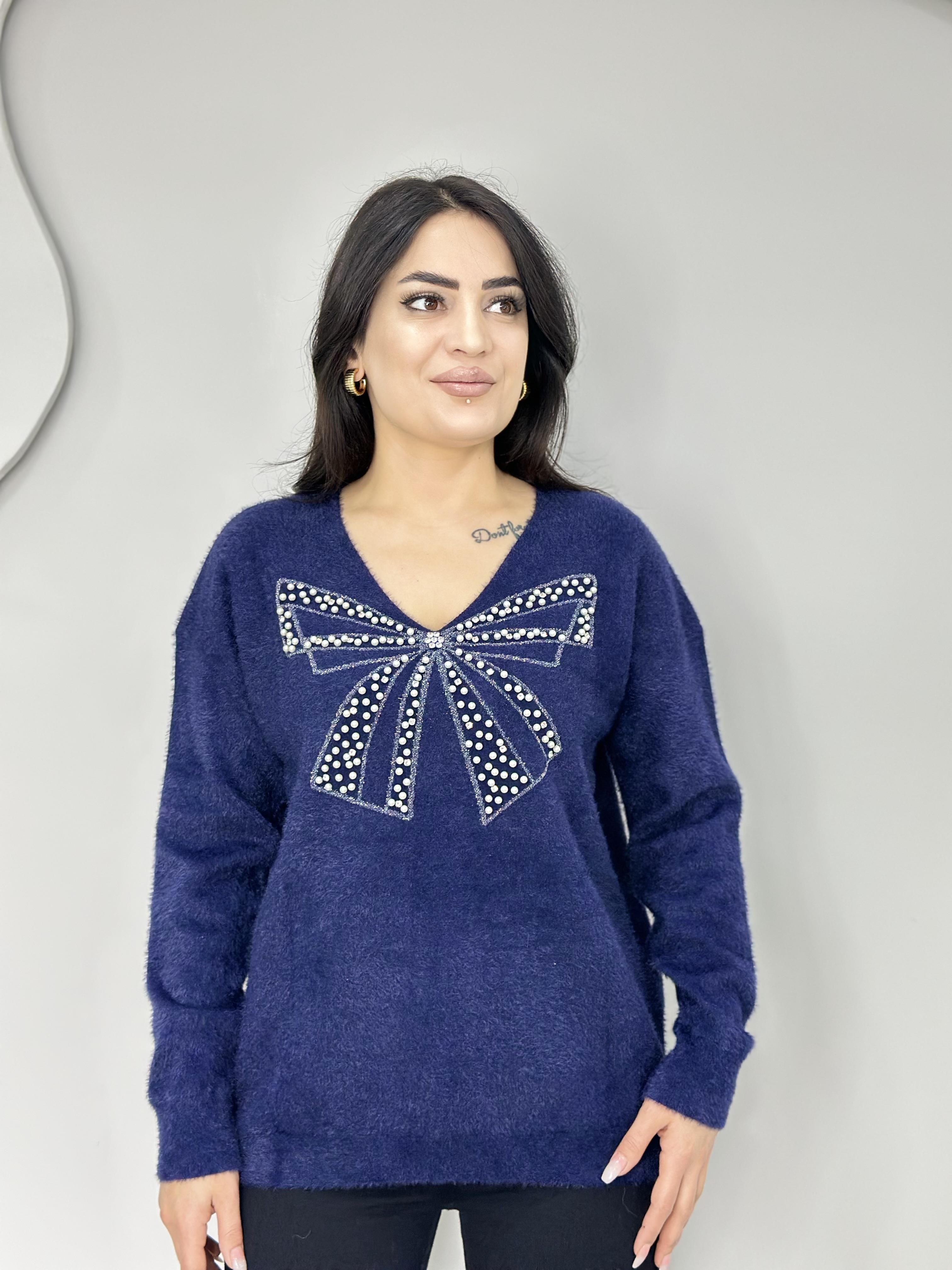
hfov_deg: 30.3
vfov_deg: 39.7
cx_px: 476
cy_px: 635
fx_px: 1760
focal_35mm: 48
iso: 200
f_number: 1.78
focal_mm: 6.86
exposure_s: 1/50
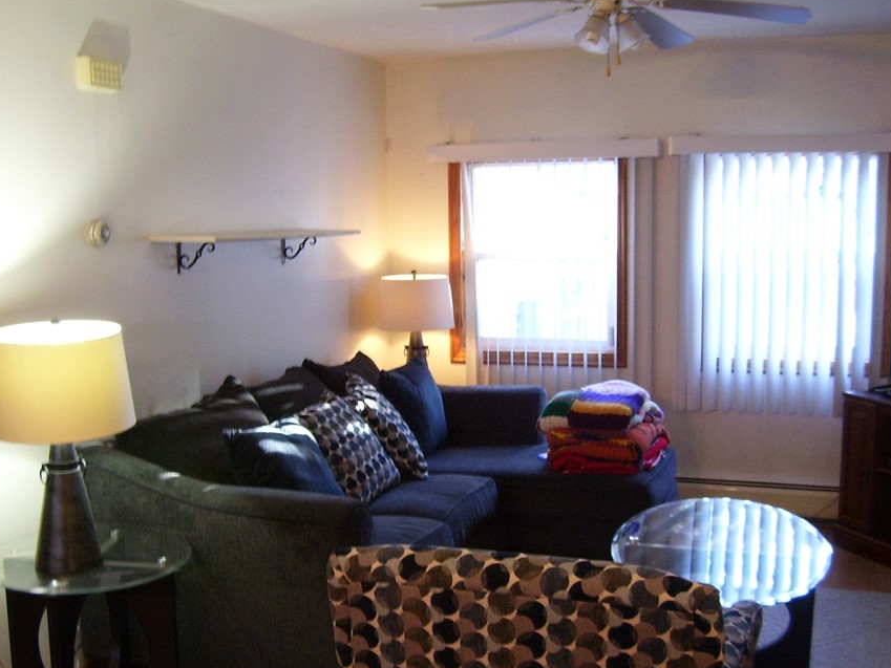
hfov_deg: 45.8
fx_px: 1055
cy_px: 358
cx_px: 453
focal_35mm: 41
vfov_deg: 35.1
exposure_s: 1/10
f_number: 2.7
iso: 160
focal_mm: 5.6
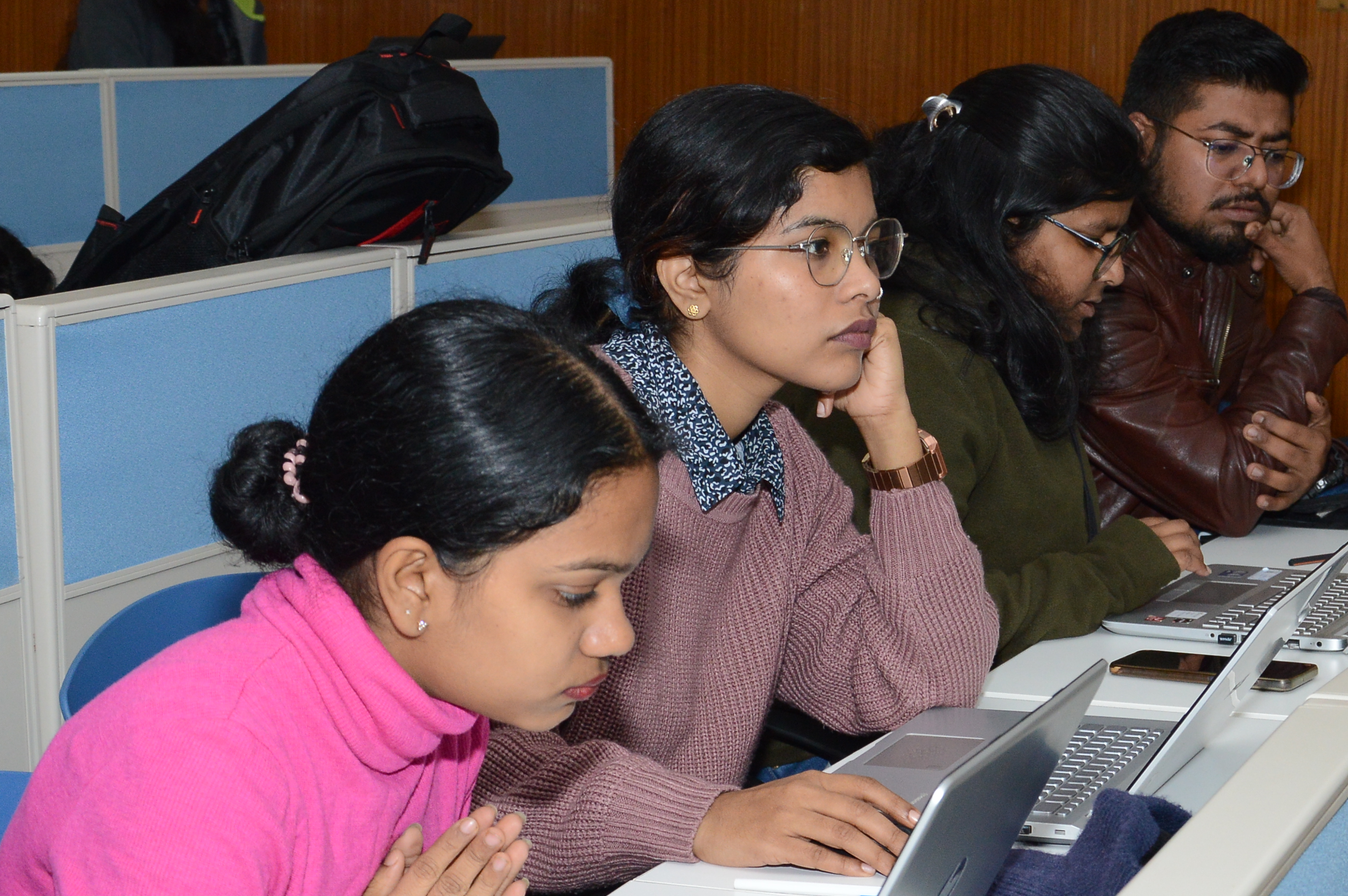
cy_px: 523
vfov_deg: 15.0
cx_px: 1002
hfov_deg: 22.2
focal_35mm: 91
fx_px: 3404
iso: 800
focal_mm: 38
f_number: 8
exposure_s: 1/160
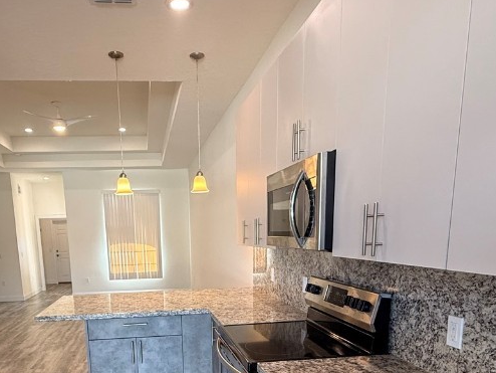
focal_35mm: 29
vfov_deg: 45.0
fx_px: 416
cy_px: 317
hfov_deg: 60.9
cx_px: 190
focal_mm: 2.22
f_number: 2.2
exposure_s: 1/120
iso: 200
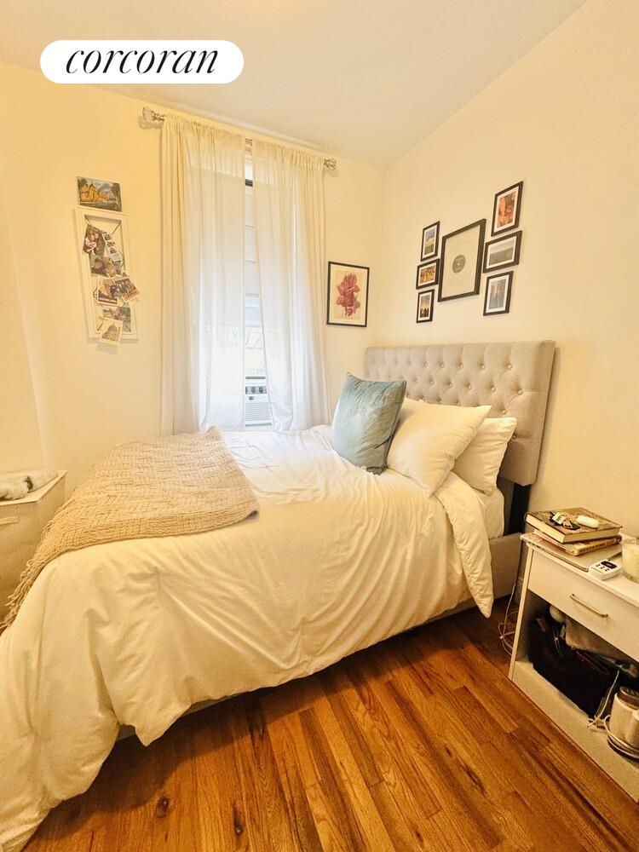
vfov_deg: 102.1
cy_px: 426
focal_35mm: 14
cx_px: 320
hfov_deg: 85.7
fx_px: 345
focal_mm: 2.22
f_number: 2.2
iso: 200
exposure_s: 1/120
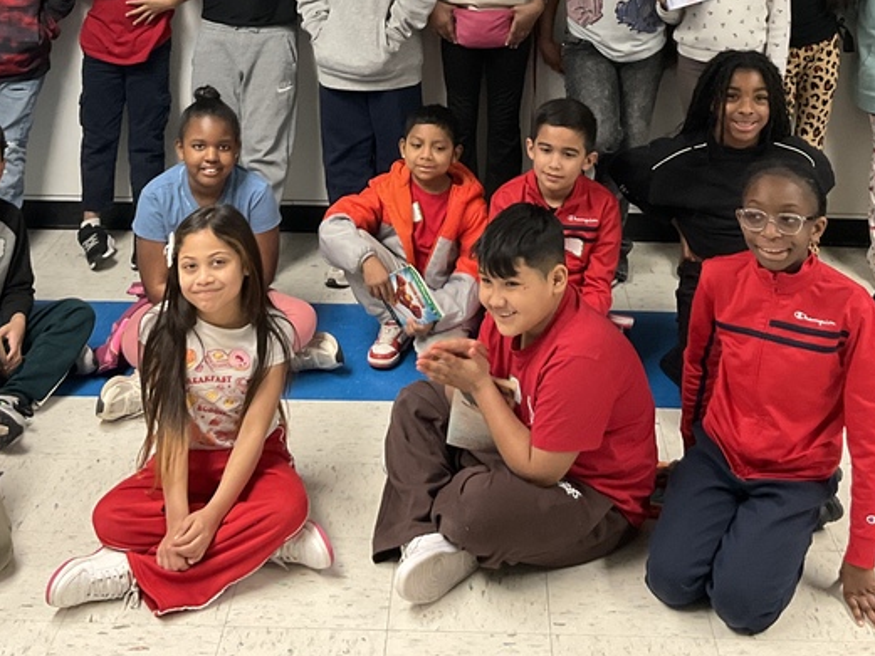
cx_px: 467
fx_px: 1441
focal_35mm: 57
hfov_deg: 33.8
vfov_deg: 24.7
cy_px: 25
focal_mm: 3
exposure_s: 1/60
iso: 200
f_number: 1.8
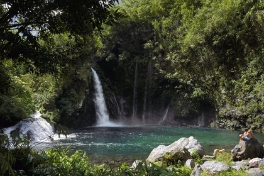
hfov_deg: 73.7
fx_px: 176
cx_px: 132
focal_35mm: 24
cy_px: 88
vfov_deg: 53.1
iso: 500
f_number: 13
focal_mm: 24
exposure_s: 1/160
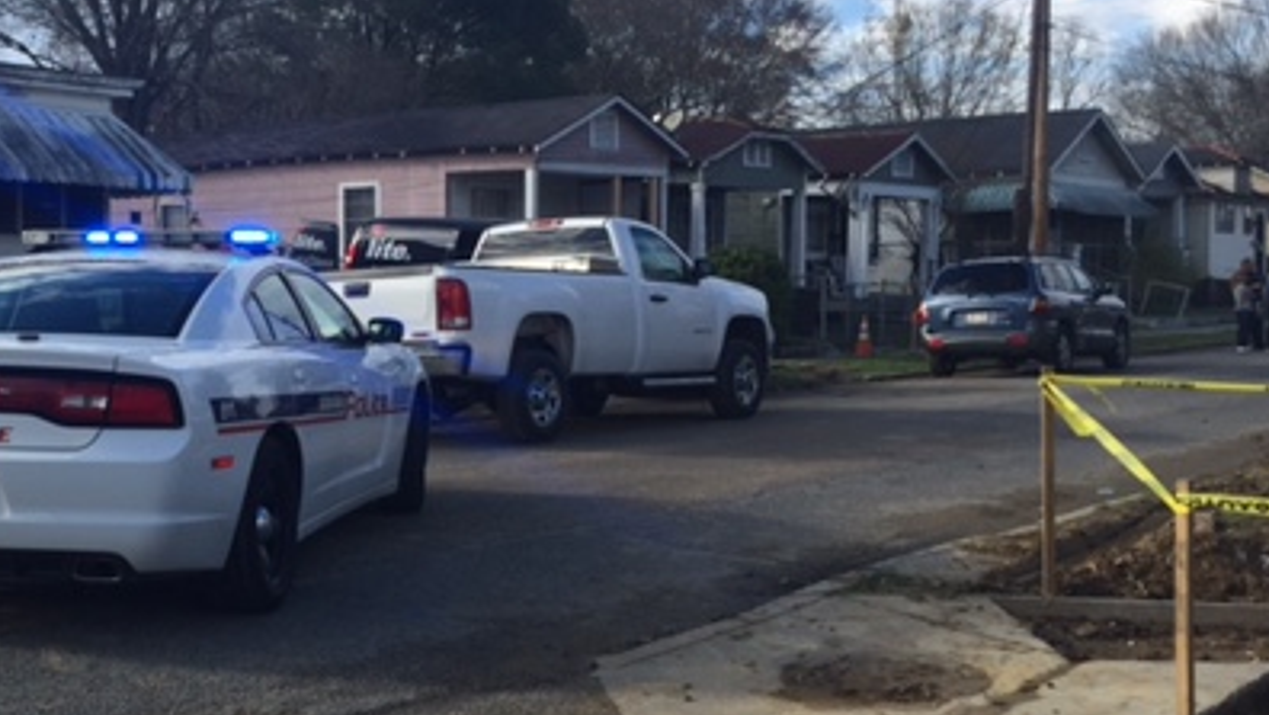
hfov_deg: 39.1
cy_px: 417
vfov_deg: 23.5
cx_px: 266
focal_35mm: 51
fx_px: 1717
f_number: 2.2
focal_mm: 4.15
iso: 32
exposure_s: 1/964
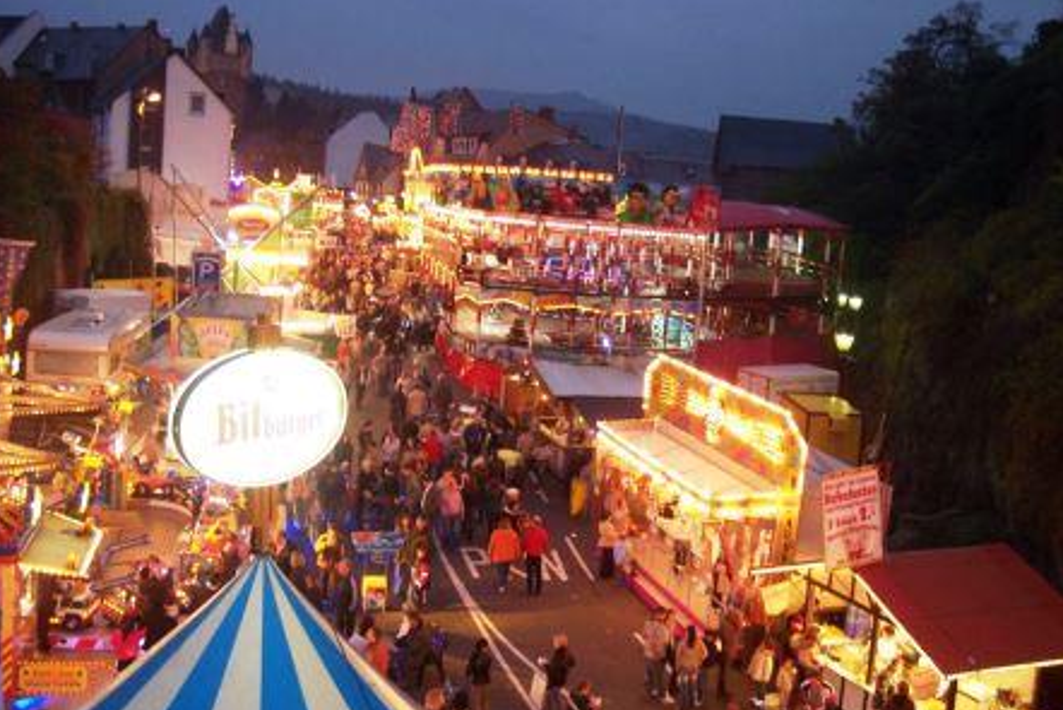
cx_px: 529
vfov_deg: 33.4
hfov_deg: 48.4
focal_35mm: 40
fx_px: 1181
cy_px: 355
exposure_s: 1/15
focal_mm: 8
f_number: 2.8
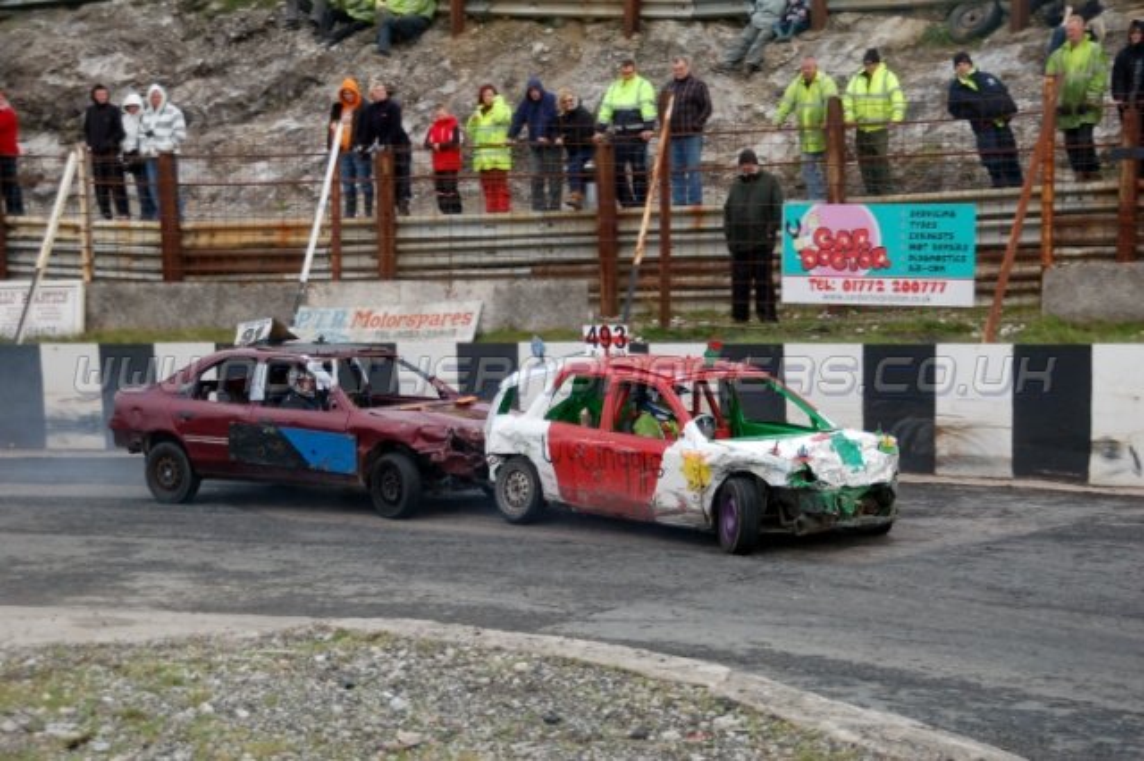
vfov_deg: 16.5
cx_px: 572
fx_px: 2620
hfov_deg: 24.6
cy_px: 380
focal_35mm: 82
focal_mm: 55
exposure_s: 1/500
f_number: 5.3
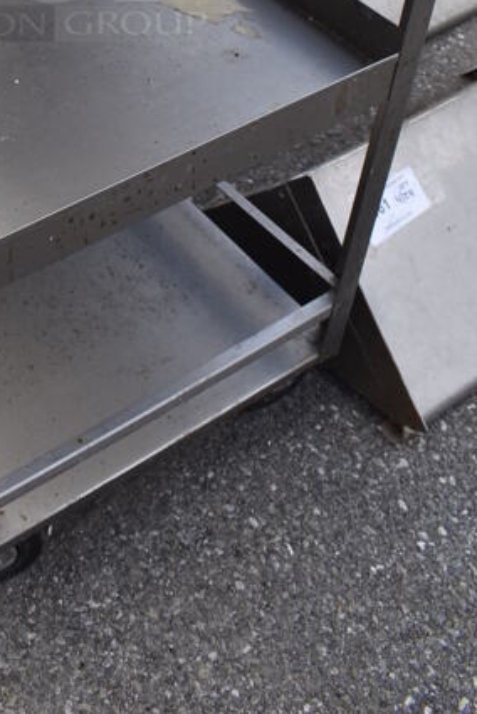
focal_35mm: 58
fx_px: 1151
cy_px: -46
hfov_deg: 22.8
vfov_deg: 31.1
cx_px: 35
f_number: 6.3
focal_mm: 18
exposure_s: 1/250
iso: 200
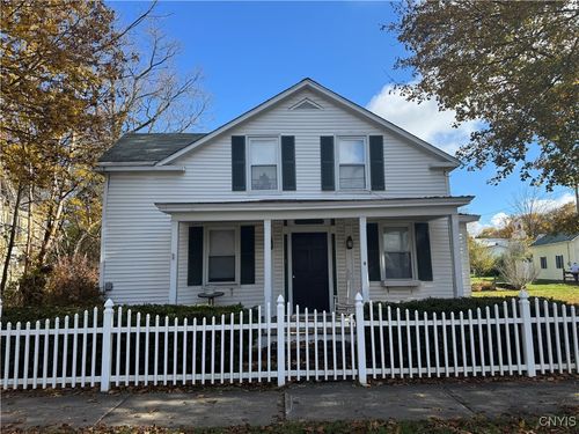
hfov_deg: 71.6
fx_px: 401
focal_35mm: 24
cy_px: 217
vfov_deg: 56.8
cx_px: 290
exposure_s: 1/1980
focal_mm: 6.76
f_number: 1.78
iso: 80
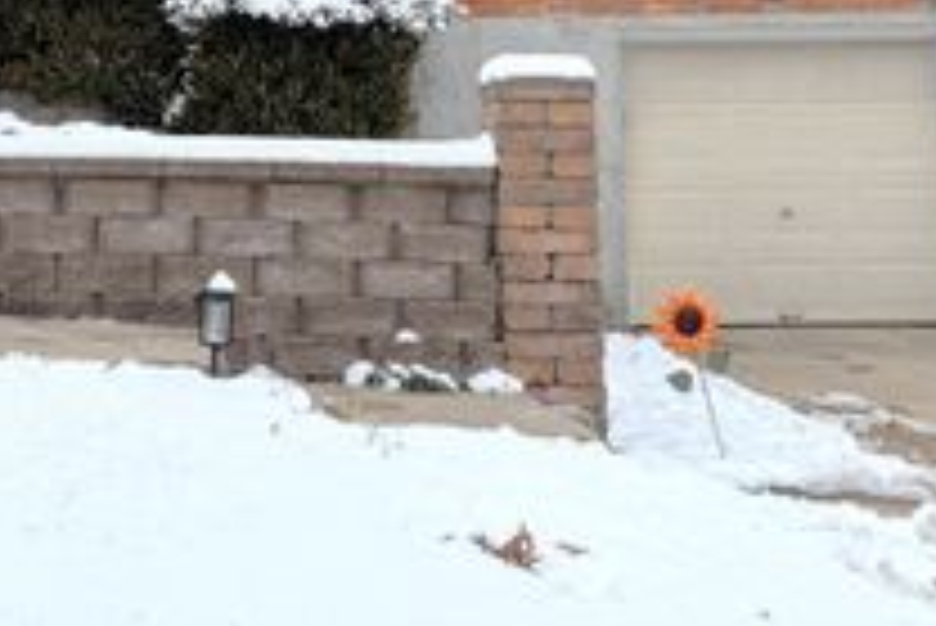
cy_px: 43
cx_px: 166
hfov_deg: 30.1
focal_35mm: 65
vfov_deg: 20.5
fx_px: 1691
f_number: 1.6
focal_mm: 5.96
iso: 50
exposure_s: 1/2933
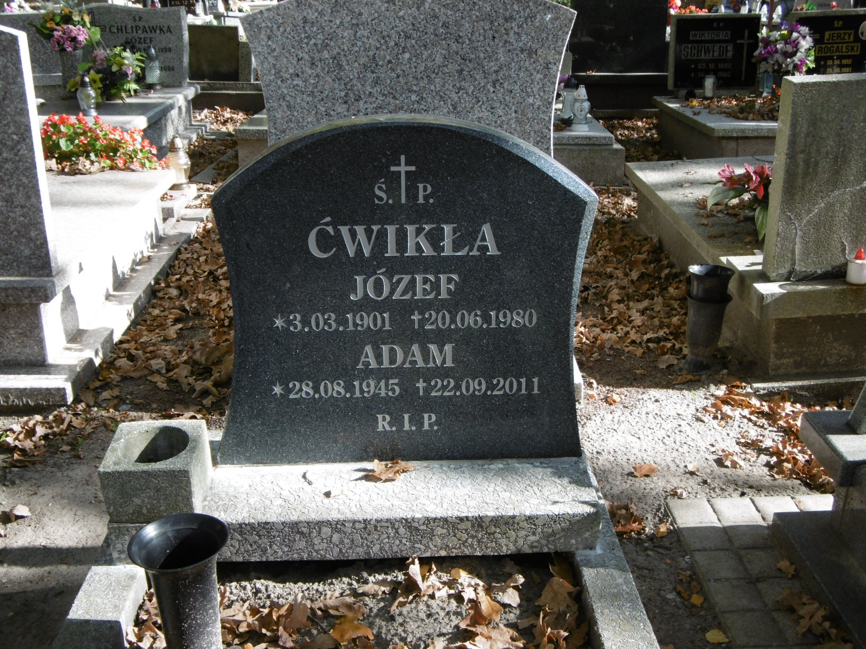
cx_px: 433
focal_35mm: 43
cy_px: 324
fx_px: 1076
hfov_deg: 43.9
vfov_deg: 33.6
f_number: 3.8
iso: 100
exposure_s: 1/200
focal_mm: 7.7
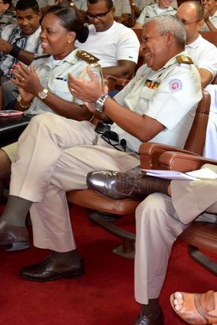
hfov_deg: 20.4
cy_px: 158
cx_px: 232
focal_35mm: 64
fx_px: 578
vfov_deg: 31.4
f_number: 4
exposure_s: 1/60
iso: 2500
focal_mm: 24
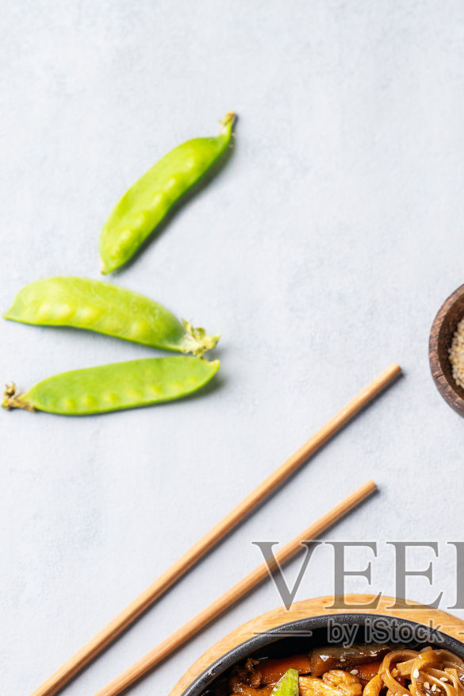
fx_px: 2995
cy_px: 594
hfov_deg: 8.8
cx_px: 384
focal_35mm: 155
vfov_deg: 13.2
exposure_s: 1/125
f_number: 4.5
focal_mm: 85
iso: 500
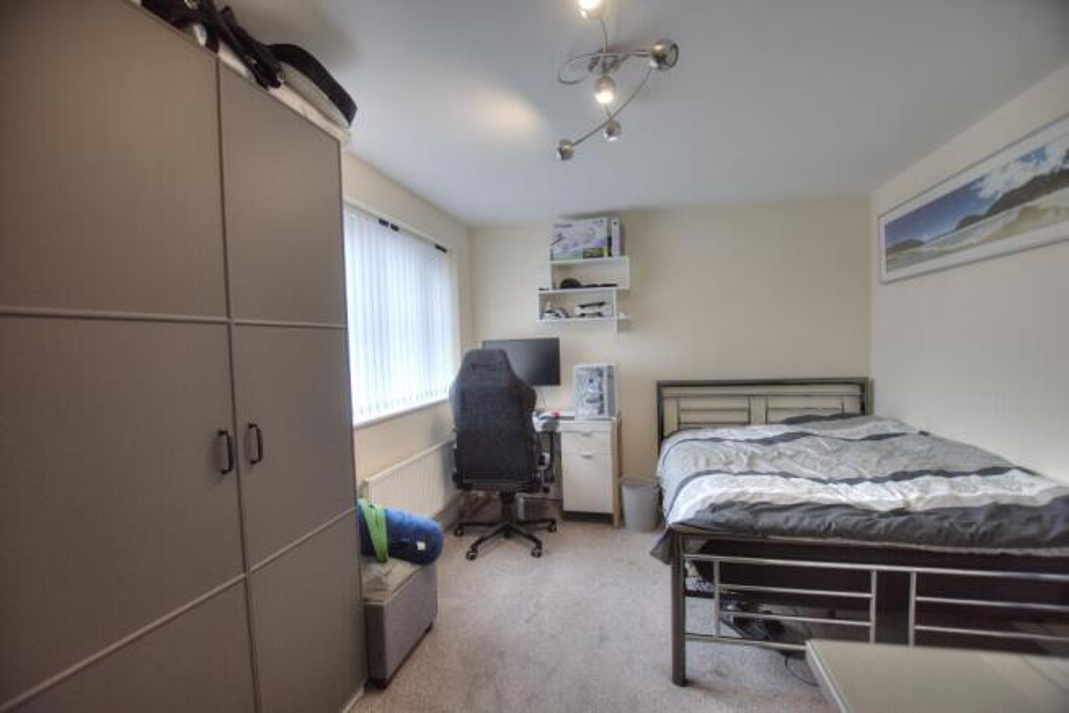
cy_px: 356
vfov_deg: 77.4
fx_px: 445
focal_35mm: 15
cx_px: 534
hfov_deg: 100.4
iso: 400
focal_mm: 10
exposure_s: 1/80
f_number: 3.5
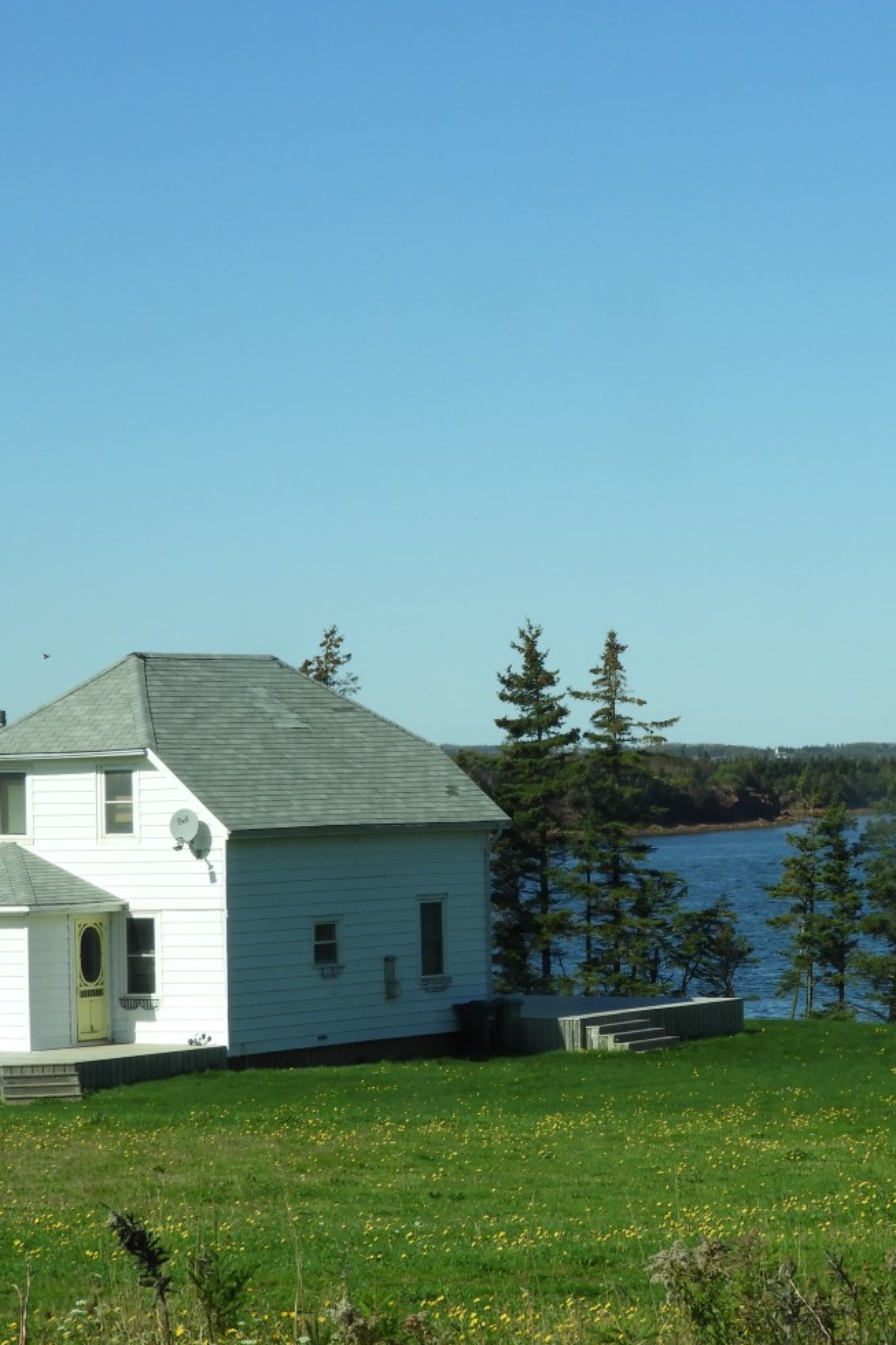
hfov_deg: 12.7
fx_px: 3996
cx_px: 720
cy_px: 659
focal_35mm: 107
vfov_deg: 19.1
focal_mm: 12.5
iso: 100
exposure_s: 1/800
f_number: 4.5
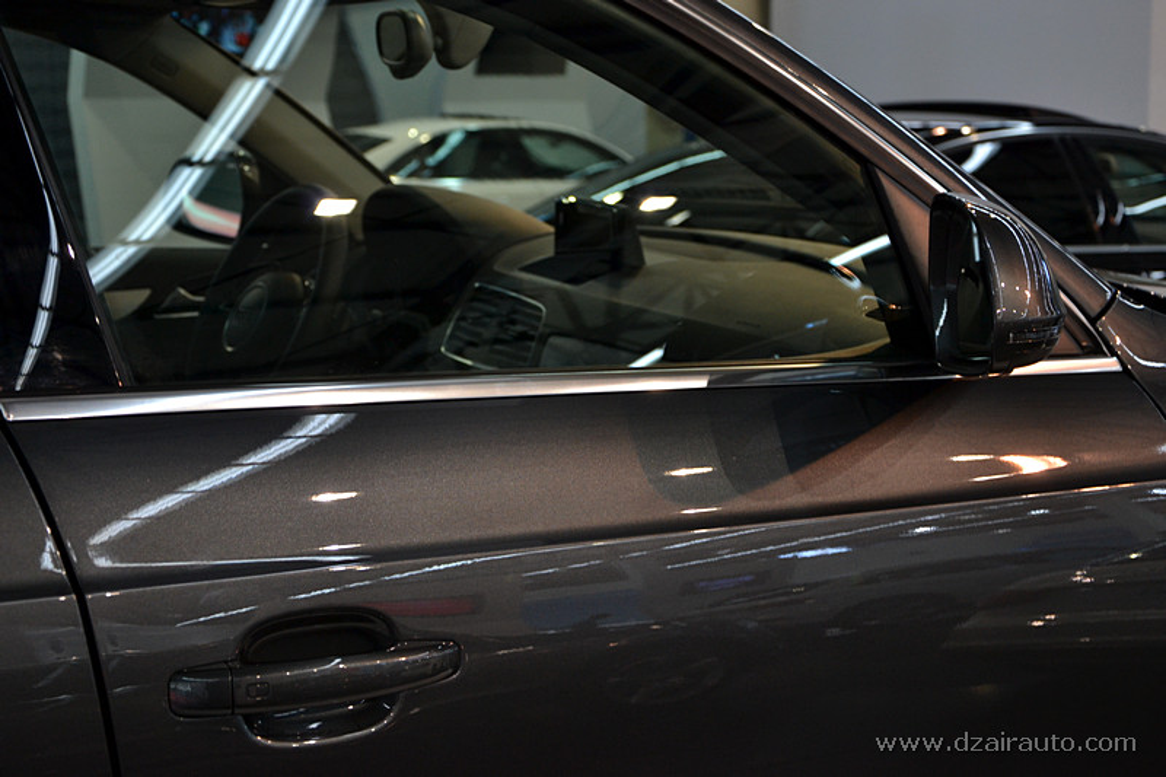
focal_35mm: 57
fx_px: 1846
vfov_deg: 23.8
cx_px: 583
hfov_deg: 35.1
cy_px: 388
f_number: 5
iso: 400
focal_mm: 38
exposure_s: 1/80
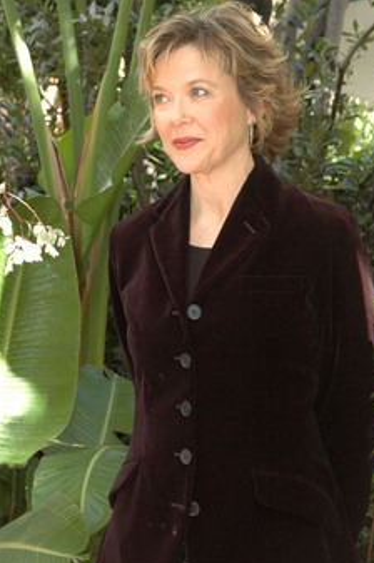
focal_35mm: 82
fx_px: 1280
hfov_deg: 16.6
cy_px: 251
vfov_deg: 24.8
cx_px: 167
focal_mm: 46
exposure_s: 1/200
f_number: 7.1
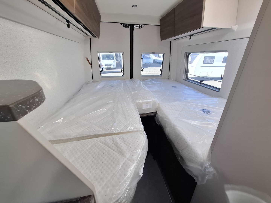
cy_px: 102
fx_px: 102
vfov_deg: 89.9
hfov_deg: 106.2
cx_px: 136
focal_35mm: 13
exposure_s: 1/50
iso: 100
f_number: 2.2
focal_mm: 1.74
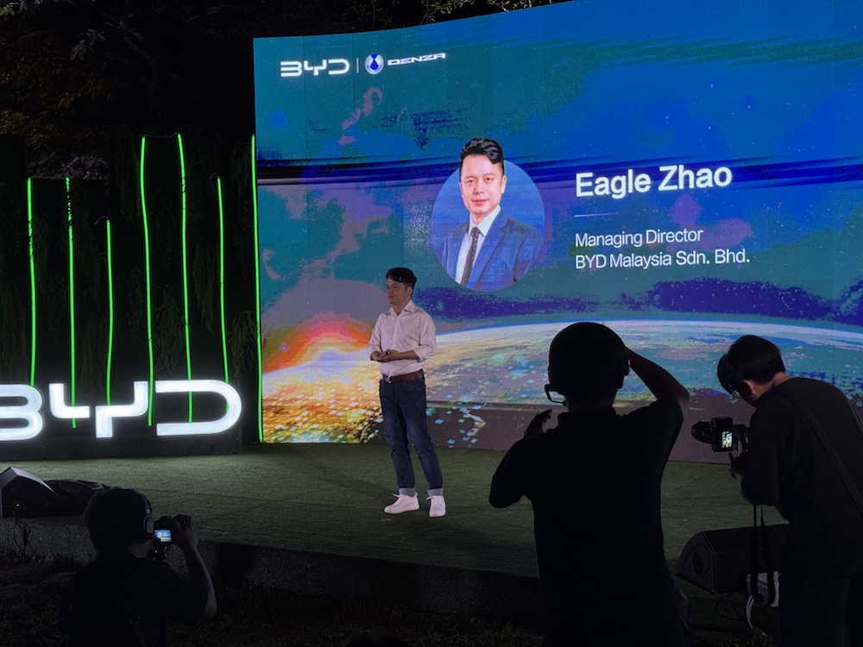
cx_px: 432
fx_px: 1197
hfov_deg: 39.7
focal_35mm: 48
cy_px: 324
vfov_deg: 30.3
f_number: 1.78
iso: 80
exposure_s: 1/121
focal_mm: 6.76
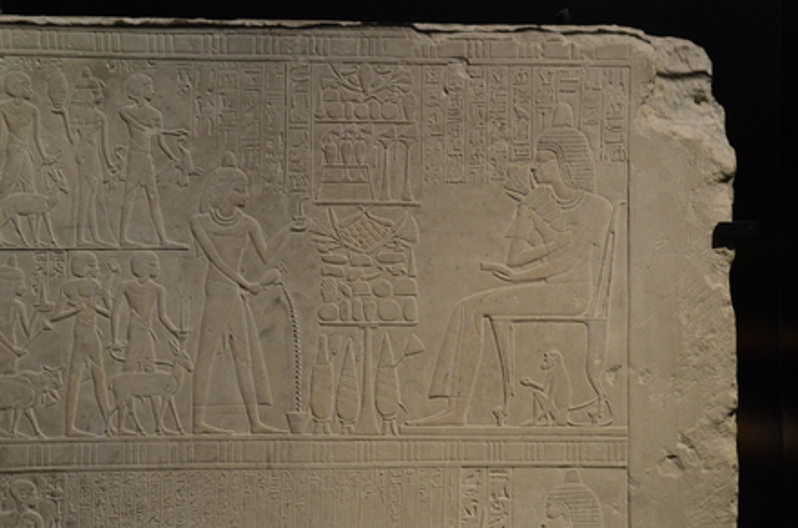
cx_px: 399
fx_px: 862
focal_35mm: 39
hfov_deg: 49.7
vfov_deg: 34.0
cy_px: 264
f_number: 4
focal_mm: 26
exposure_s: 1/60
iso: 2500
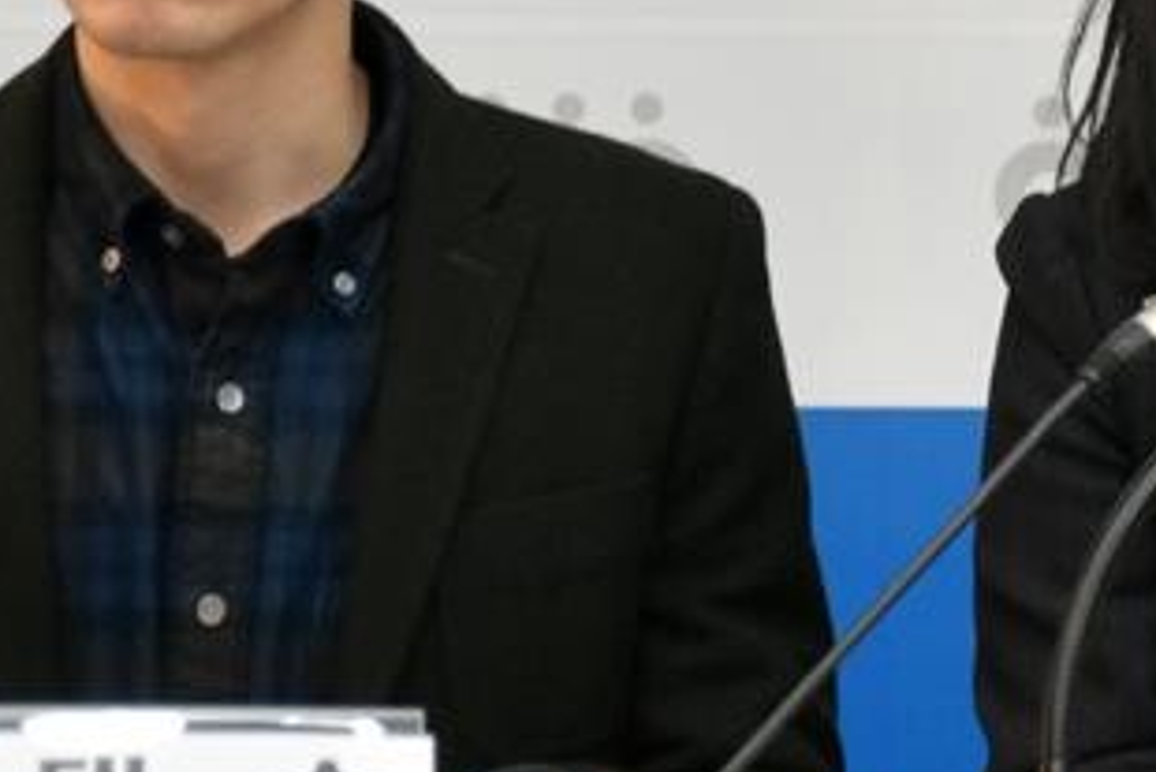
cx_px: 1503
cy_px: -50
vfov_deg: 4.0
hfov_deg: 5.9
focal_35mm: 347
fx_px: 11147
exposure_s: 1/125
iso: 1250
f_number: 5.3
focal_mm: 70
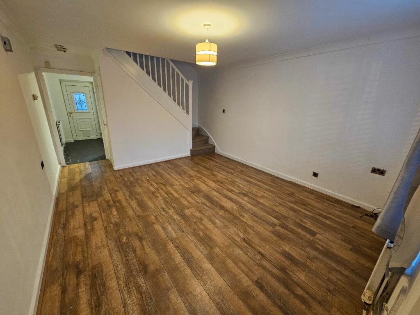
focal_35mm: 13
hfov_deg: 106.2
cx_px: 210
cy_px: 158
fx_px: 158
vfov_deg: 89.9
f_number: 2.2
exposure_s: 1/33
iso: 400
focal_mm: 2.2
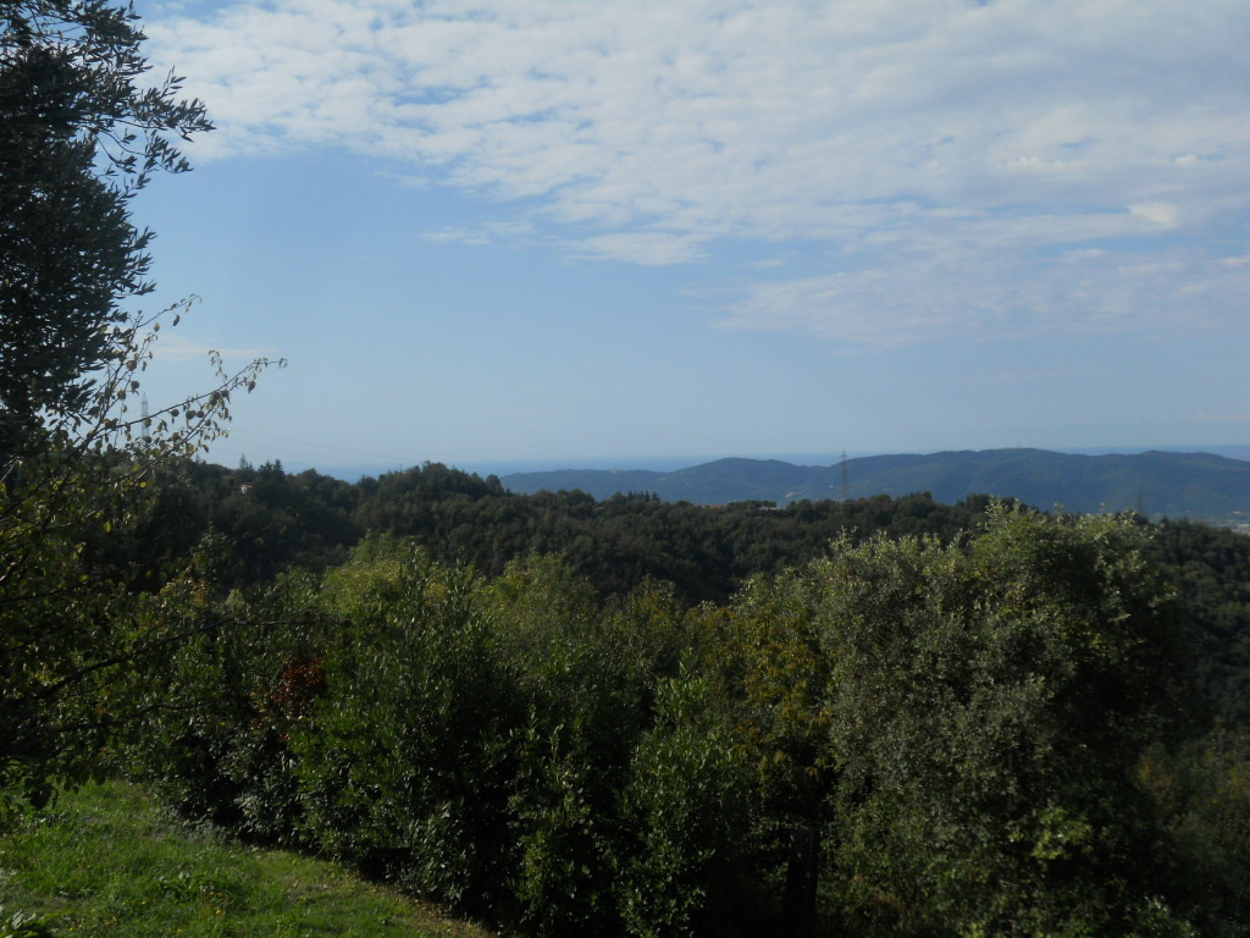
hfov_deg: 49.0
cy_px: 469
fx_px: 1372
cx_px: 625
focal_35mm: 38
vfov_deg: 37.7
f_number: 3.9
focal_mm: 6.9
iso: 80
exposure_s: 1/1250
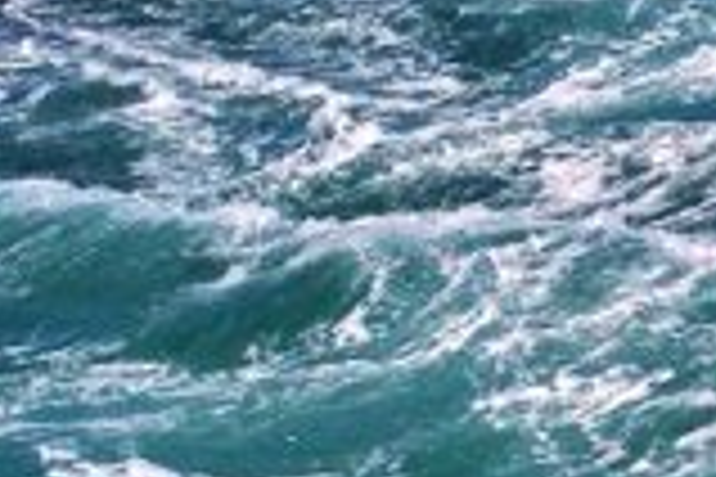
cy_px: 657
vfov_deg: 12.4
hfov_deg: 10.6
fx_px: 2112
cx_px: 2301
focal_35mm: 106
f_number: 9
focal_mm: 11
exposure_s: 1/2000
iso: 400
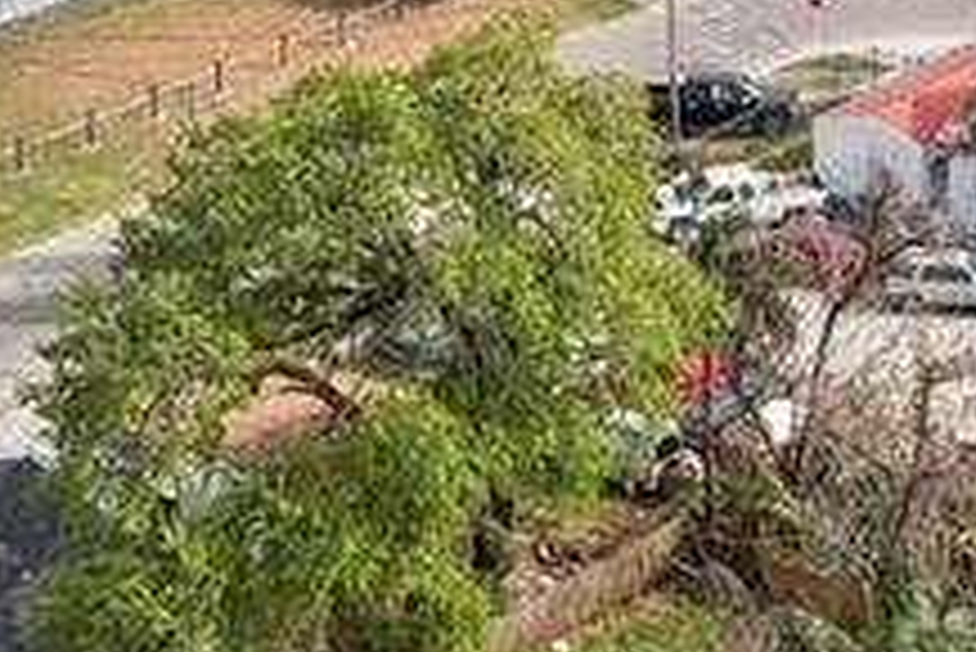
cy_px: 211
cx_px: 702
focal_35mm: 162
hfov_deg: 12.6
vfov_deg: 8.5
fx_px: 4395
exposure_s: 1/2000
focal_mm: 8.4
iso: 160
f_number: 2.8
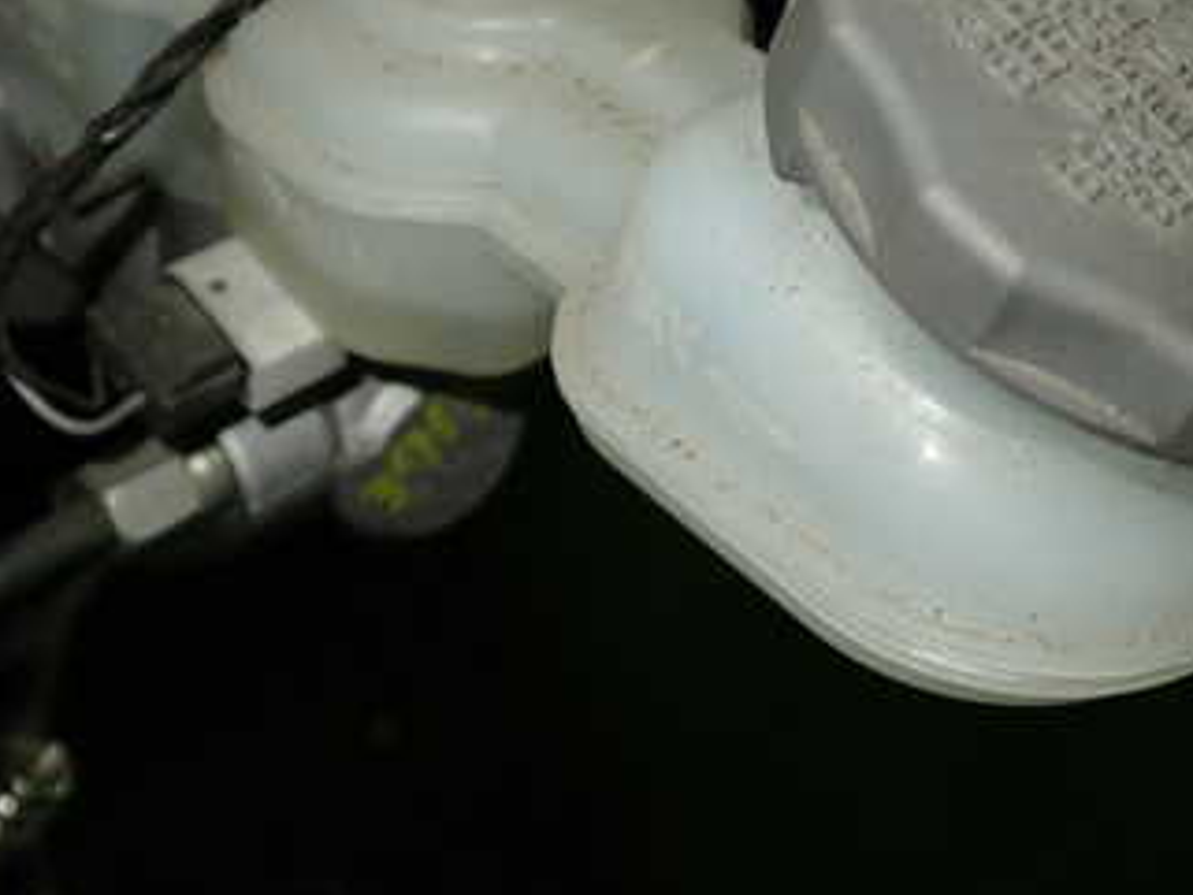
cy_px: 260
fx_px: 1931
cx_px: 665
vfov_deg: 25.9
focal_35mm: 56
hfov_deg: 34.3
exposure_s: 1/30
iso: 200
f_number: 2.3
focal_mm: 5.4
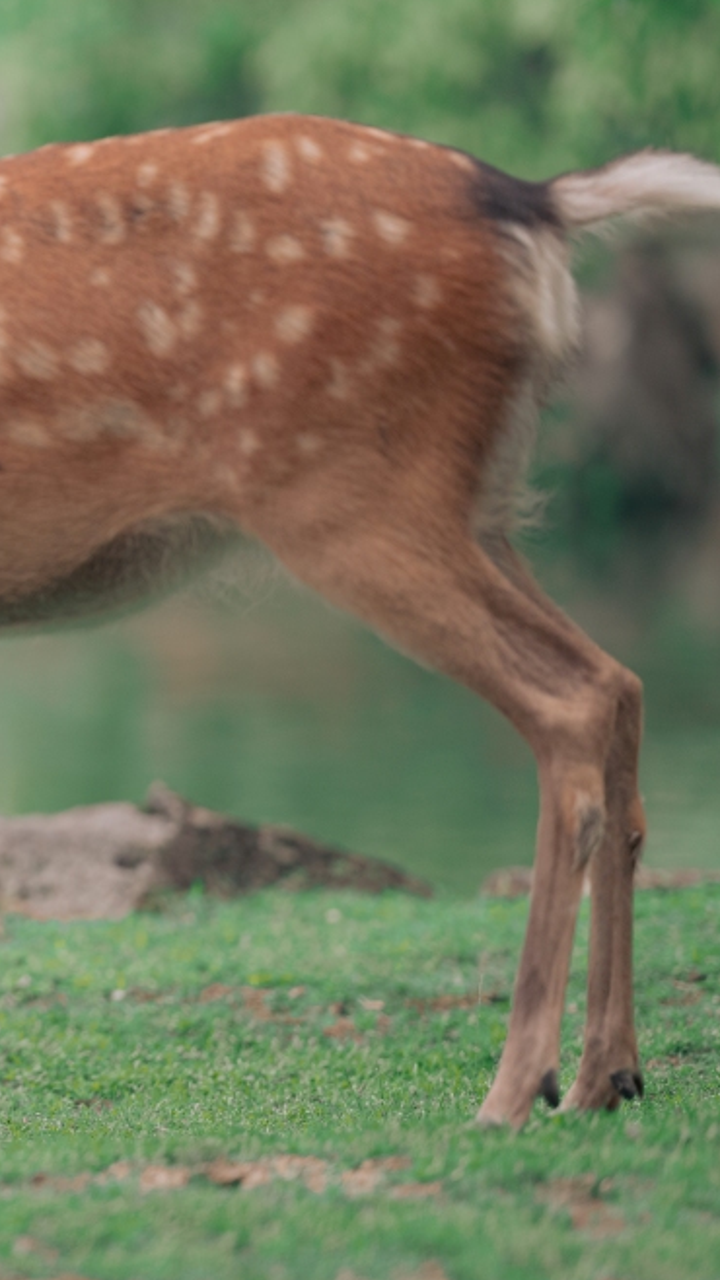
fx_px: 7333
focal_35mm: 216
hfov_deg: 5.5
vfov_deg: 10.0
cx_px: -514
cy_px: 501
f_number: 2
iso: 200
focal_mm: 110
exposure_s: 1/900
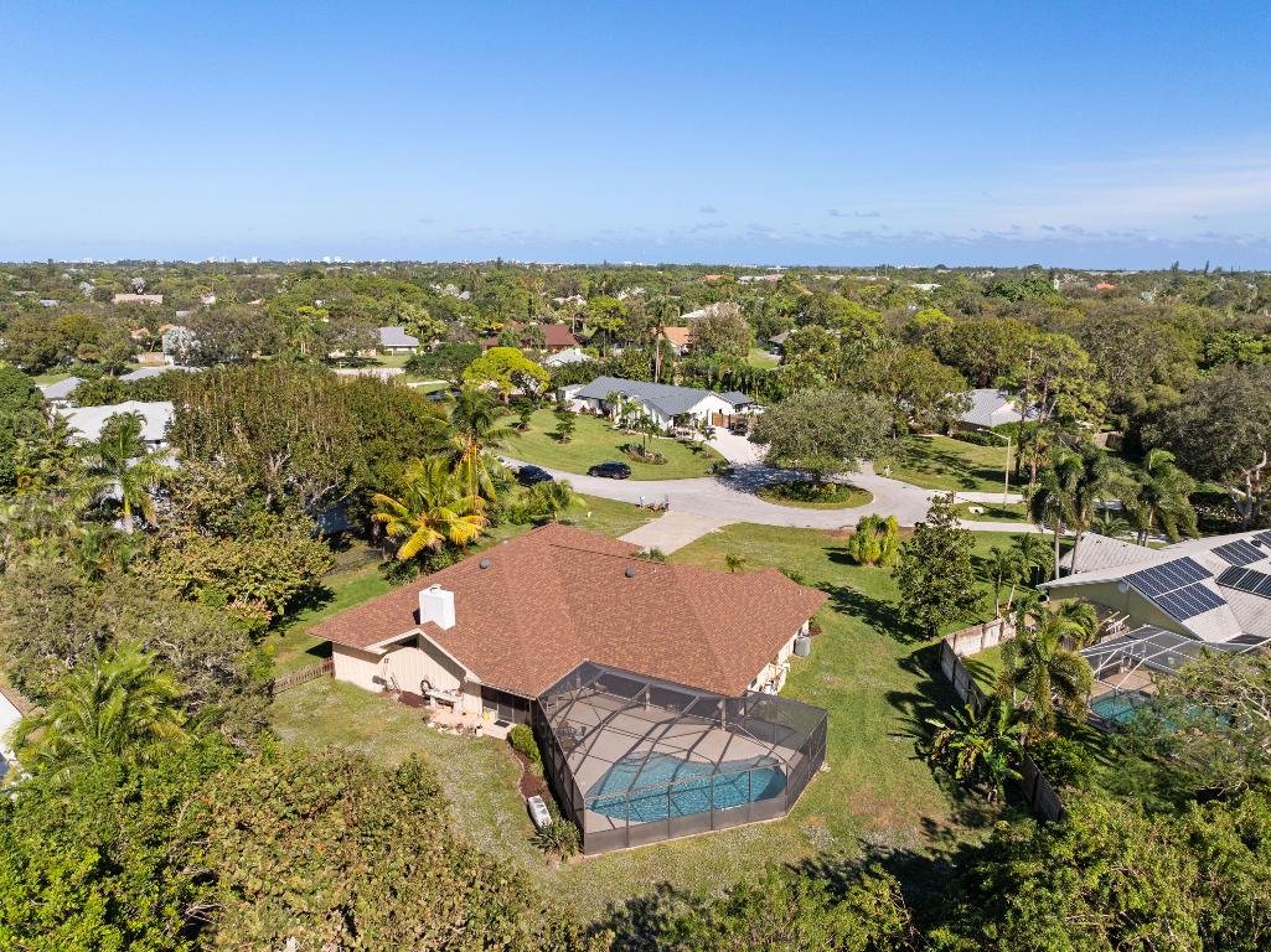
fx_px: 881
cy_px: 476
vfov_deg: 56.8
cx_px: 636
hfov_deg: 71.6
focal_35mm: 24
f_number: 2.8
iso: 200
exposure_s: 1/200
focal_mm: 12.29
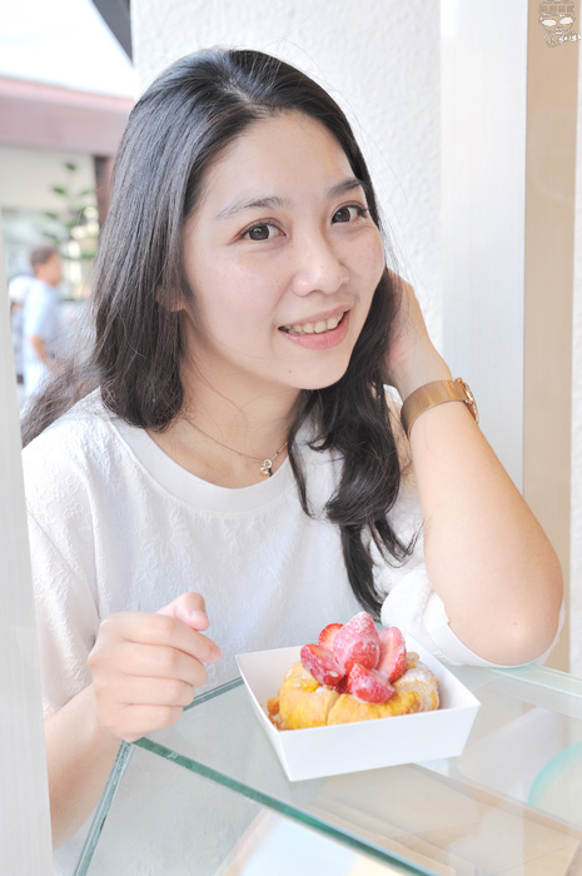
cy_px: 438
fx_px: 1021
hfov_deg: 31.8
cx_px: 291
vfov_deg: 46.4
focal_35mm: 42
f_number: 5.6
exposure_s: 1/80
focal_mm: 42
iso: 400
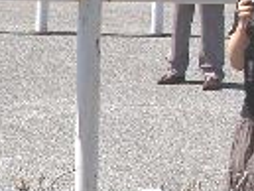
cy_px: 177
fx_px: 1307
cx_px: -270
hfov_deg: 10.2
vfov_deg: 8.3
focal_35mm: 178
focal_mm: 6
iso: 50
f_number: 5.6
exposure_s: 1/800
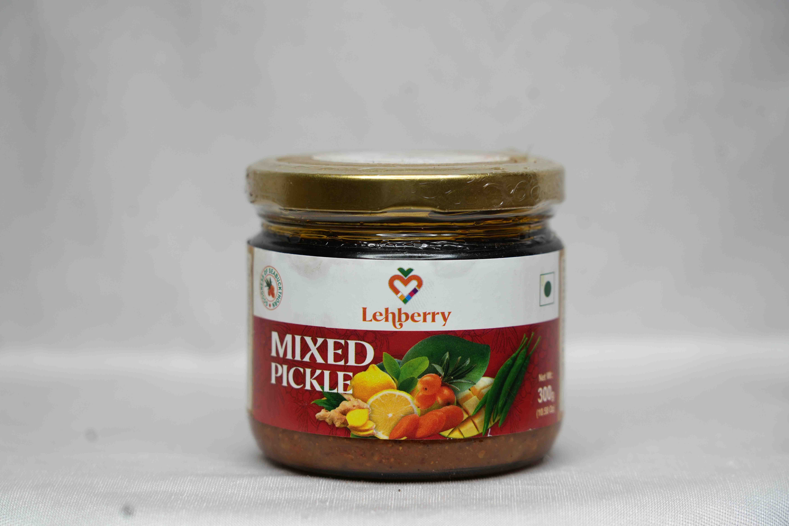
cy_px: 263
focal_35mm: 99
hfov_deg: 20.6
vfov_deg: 13.8
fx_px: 2170
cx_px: 394
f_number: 5
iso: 250
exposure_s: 1/80
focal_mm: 99
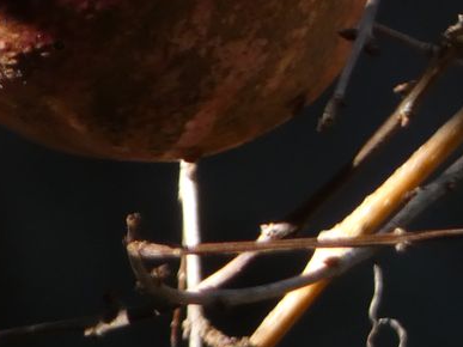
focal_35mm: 4168
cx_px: 136
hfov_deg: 0.5
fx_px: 55731
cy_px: -109
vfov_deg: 0.4
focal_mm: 206.4
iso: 200
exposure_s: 1/125
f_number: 5.8
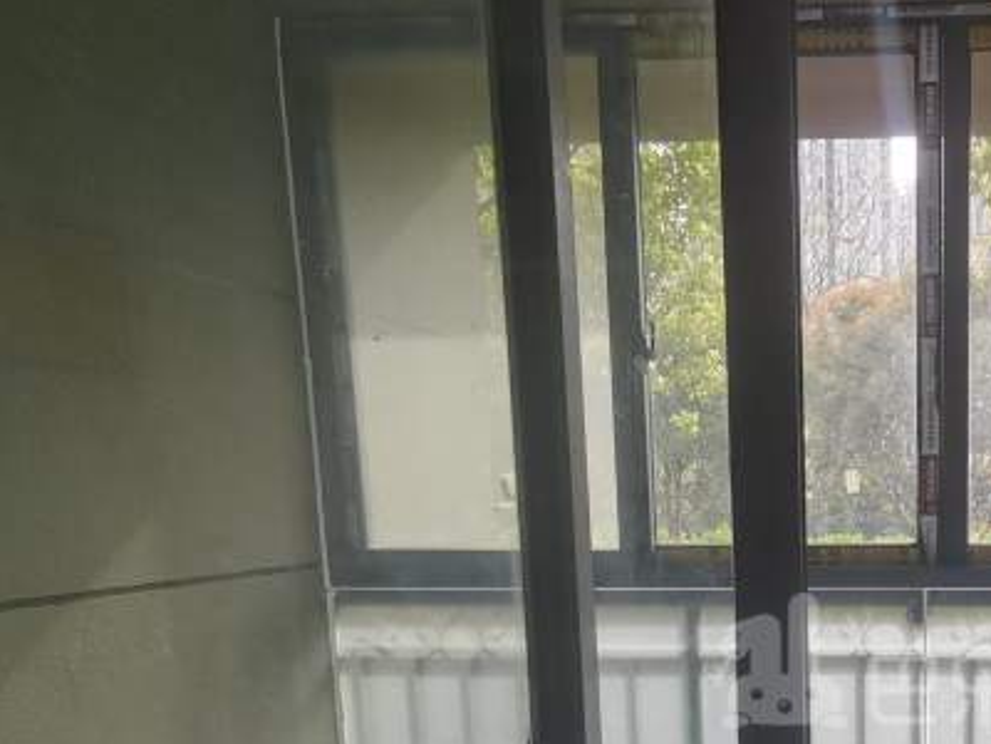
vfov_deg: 35.6
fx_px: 1088
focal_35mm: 38
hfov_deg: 44.2
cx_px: 907
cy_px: 662
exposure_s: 1/147
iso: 50
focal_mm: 1.78
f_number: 2.4
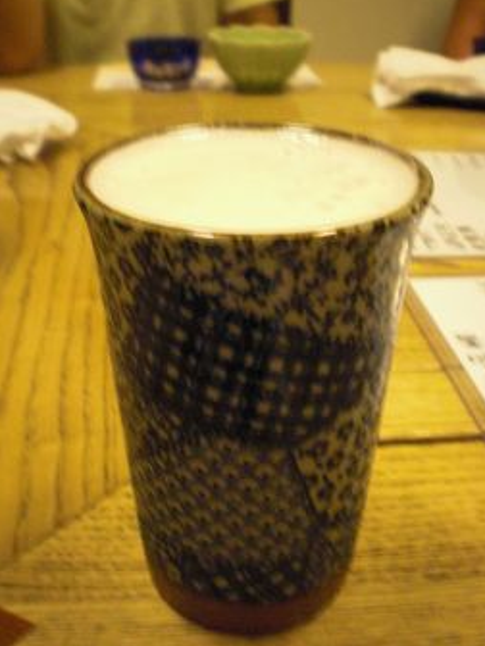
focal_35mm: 39
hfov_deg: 36.8
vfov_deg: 47.9
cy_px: 318
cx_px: 247
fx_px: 729
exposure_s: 1/15
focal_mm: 6.3
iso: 800
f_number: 3.1
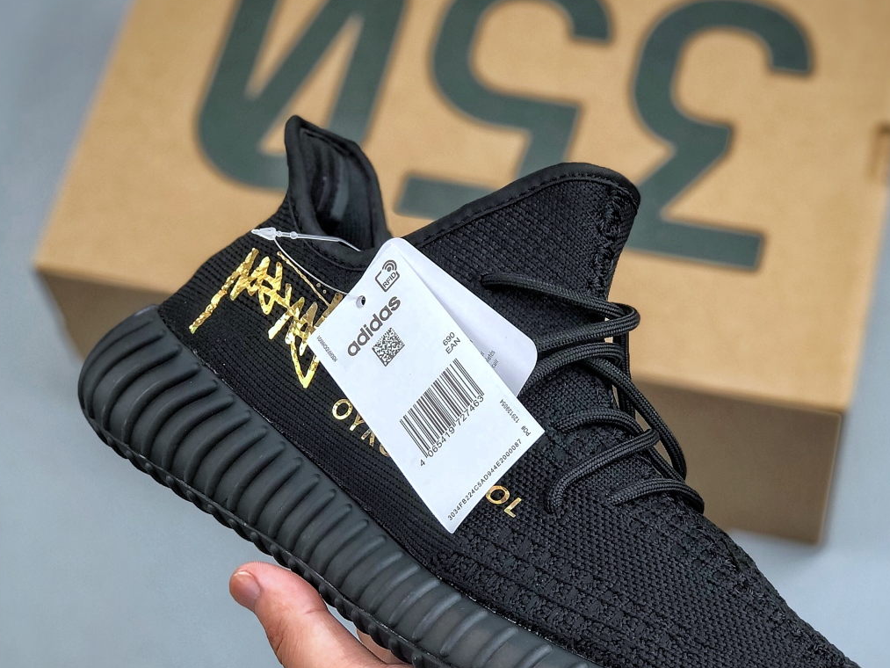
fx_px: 2083
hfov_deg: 24.1
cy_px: 416
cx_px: 461
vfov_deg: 18.2
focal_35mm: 81
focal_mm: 6.6
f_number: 2.8
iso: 25
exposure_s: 1/50
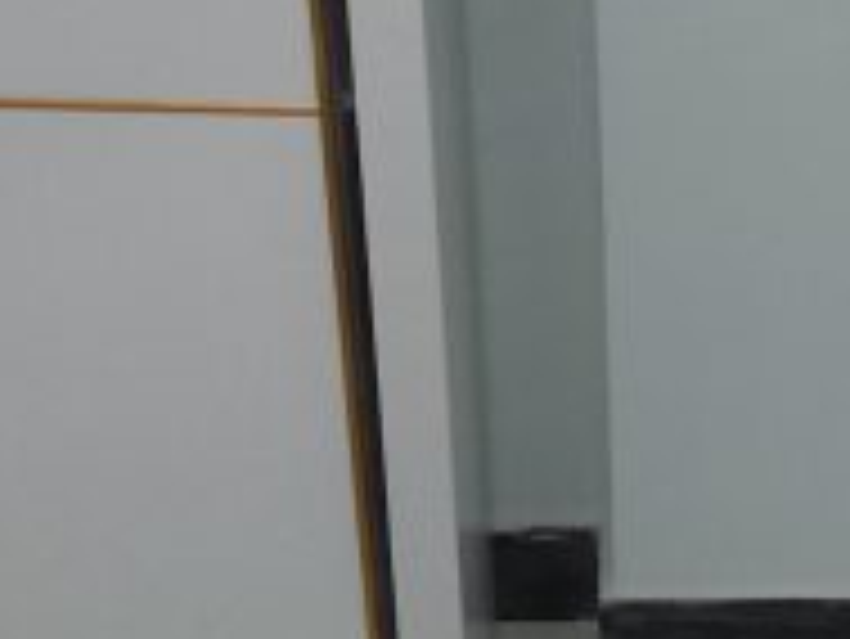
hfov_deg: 14.8
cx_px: 1142
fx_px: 3120
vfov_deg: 11.2
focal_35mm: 127
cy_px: 1008
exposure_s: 1/50
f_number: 1.8
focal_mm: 3.95
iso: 182
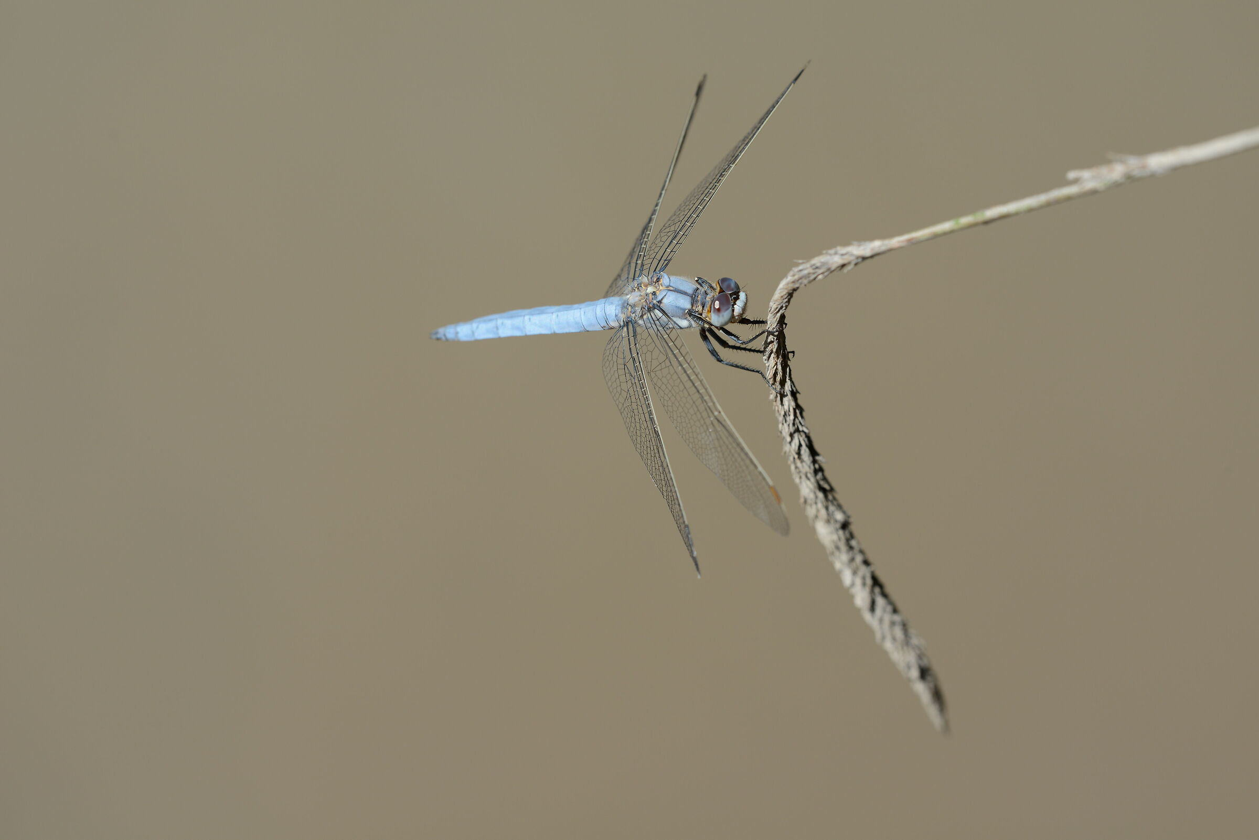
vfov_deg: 9.2
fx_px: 5247
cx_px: 630
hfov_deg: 13.7
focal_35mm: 150
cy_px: 420
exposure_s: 1/400
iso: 200
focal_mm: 150
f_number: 8
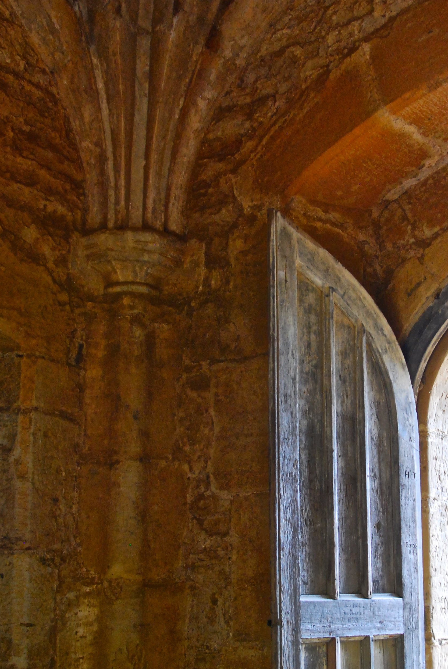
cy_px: 424
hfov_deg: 24.1
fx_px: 1042
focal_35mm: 56
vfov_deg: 35.4
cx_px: 300
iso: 800
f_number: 4
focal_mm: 24
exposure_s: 1/50
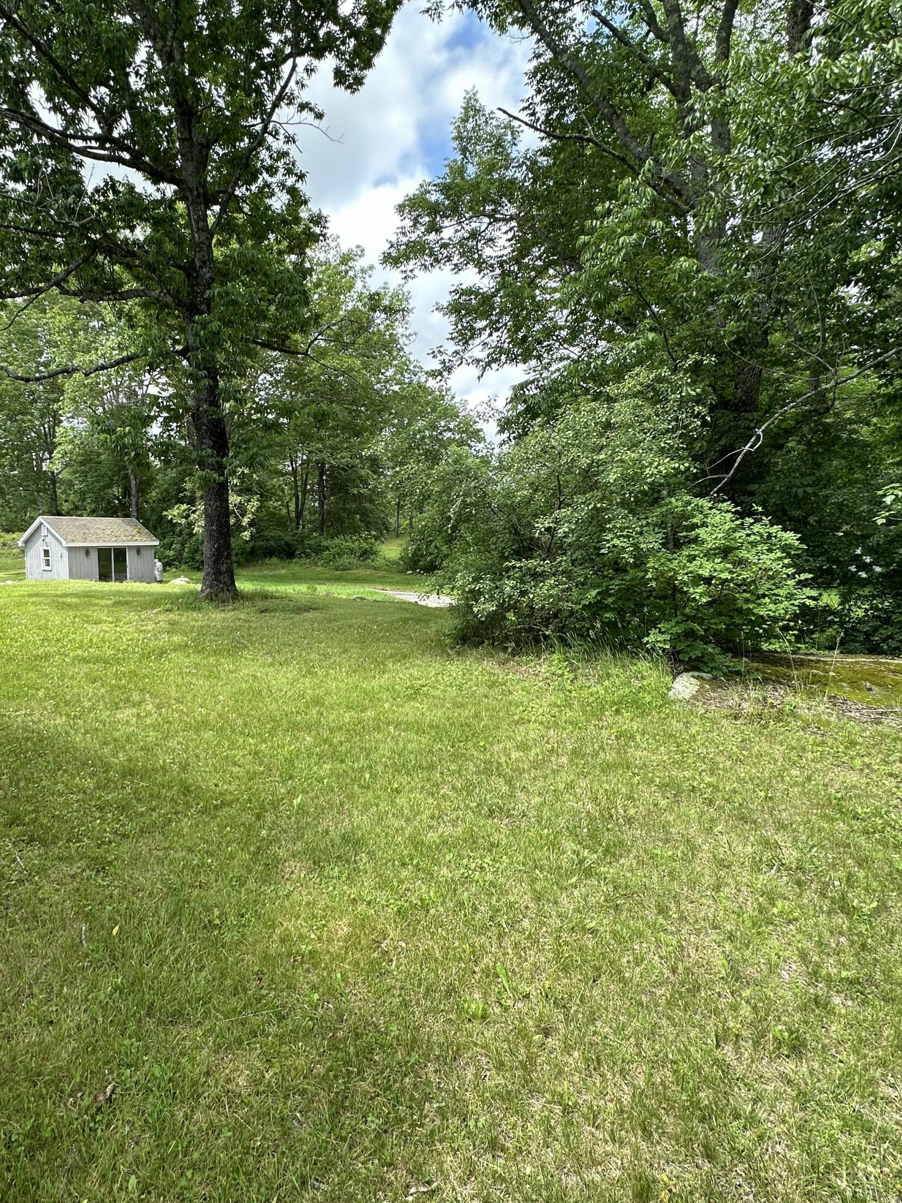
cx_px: 342
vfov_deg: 84.7
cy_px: 602
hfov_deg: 67.7
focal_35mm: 19
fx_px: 660
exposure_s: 1/314
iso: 40
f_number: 2.2
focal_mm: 2.22
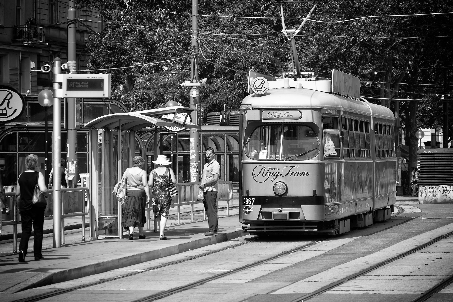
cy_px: 151
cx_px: 226
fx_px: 2315
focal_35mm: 184
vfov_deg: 7.5
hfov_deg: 11.2
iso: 200
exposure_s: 1/320
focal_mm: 122.6
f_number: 8
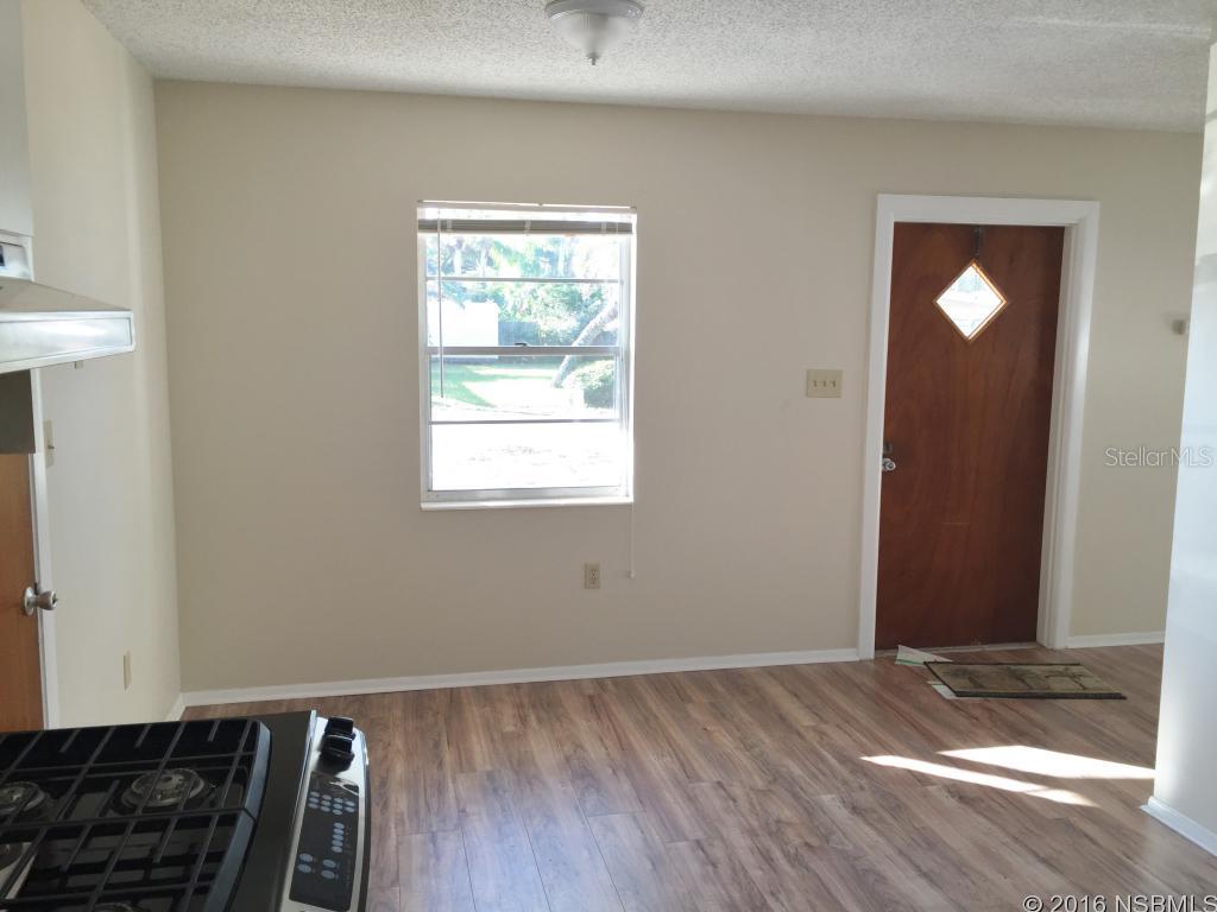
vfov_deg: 48.2
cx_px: 608
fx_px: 1020
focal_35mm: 29
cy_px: 456
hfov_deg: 61.7
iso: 32
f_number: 2.2
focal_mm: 4.15
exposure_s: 1/60
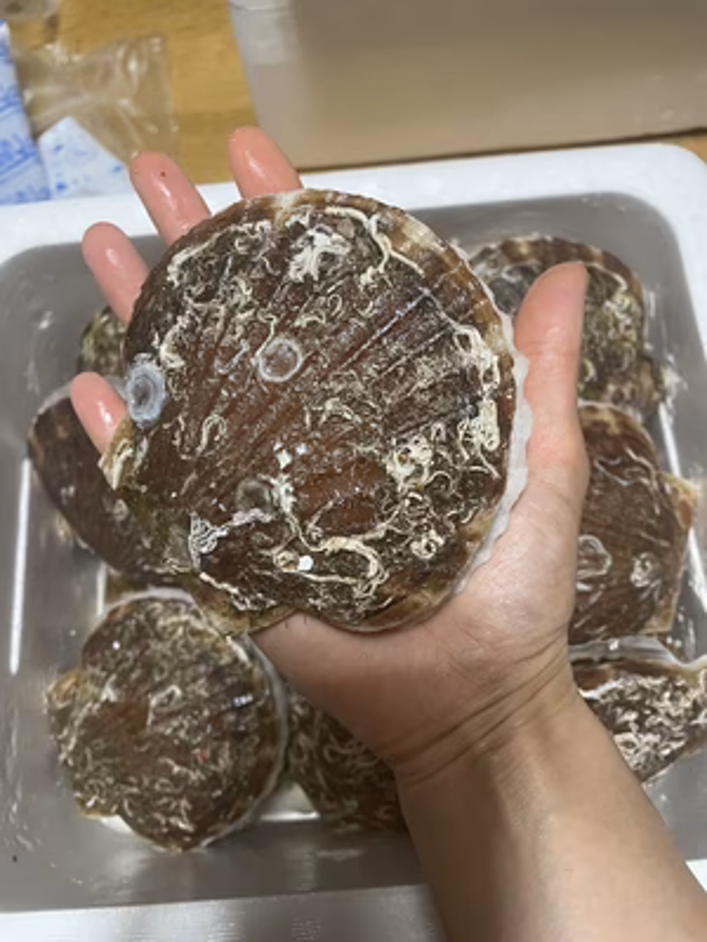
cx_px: 354
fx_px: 708
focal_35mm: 26
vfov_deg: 67.3
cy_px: 471
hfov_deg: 53.1
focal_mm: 4.2
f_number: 1.6
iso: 160
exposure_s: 1/50
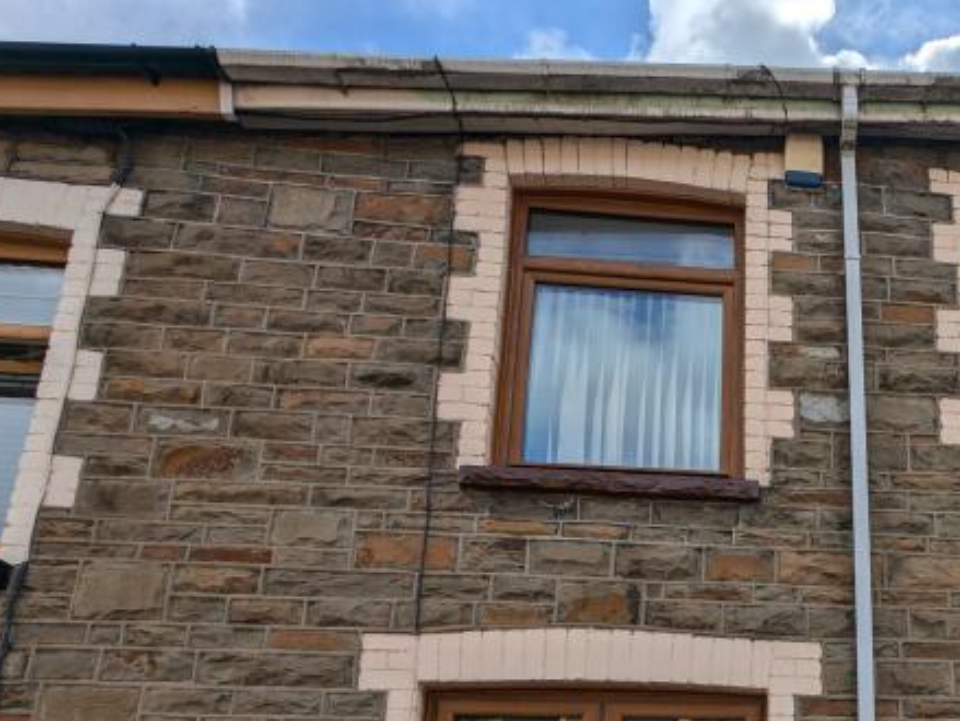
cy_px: 768
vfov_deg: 41.2
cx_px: 844
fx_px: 777
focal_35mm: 28
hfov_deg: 55.8
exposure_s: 1/2985
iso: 40
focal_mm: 2.23
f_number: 1.95
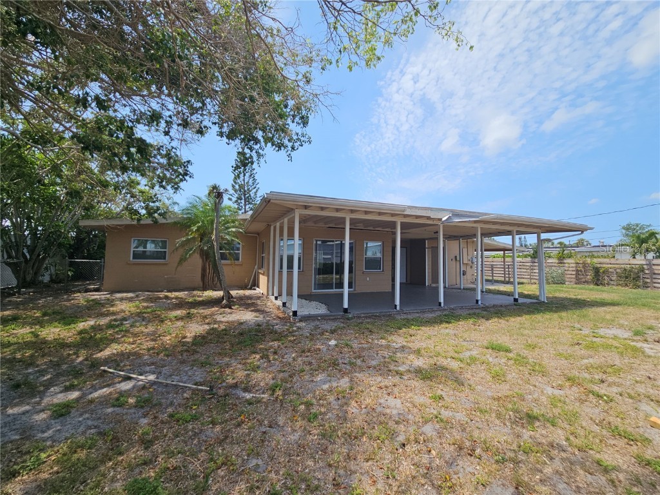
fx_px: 248
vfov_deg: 89.9
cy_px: 248
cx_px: 330
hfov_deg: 106.2
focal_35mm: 13
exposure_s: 1/1915
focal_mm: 2.2
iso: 50
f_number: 2.2
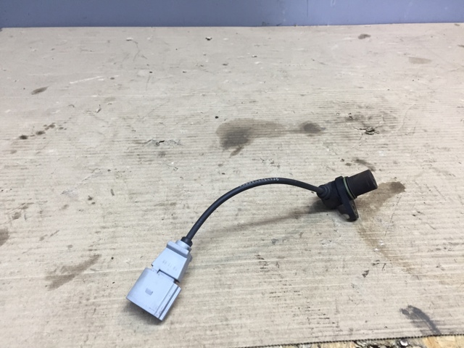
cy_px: 174
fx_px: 389
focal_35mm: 29
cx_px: 232
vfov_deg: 48.2
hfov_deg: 61.7
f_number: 2.2
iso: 64
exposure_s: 1/33
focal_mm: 4.15
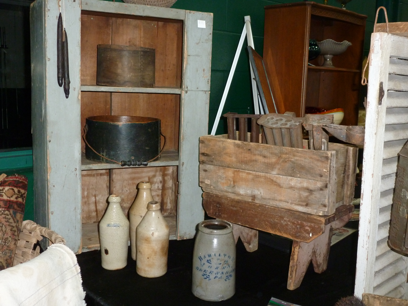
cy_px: 153
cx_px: 204
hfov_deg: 49.0
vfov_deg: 37.7
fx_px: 448
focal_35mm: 38
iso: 320
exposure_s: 1/60
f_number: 3.8
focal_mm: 6.8
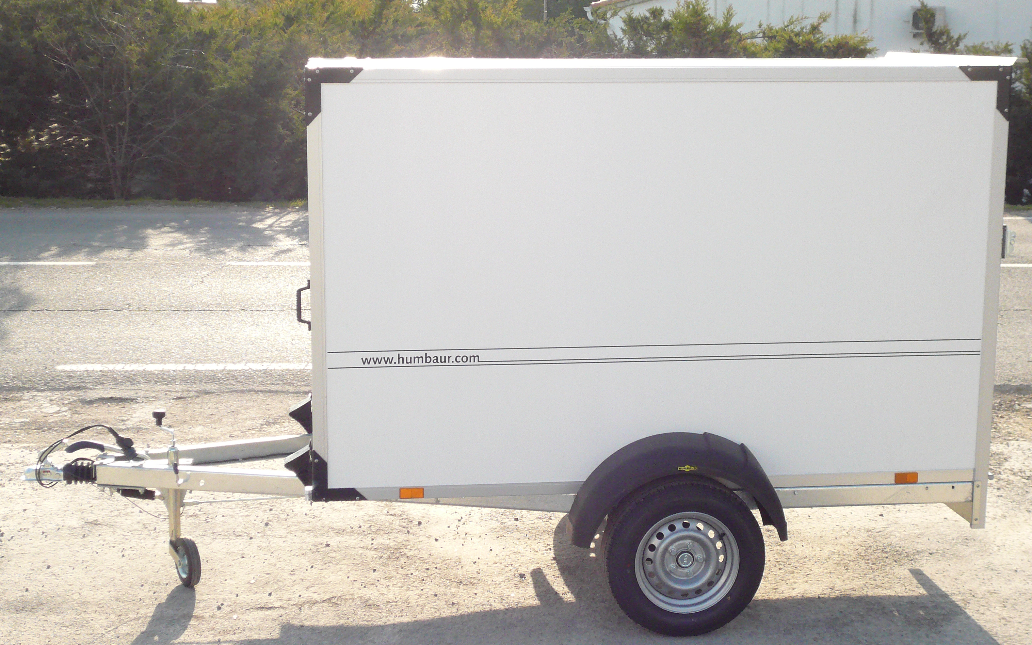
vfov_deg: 22.4
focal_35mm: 58
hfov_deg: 35.1
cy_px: 344
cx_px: 519
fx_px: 1631
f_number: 3.8
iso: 200
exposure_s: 1/640
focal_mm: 8.8
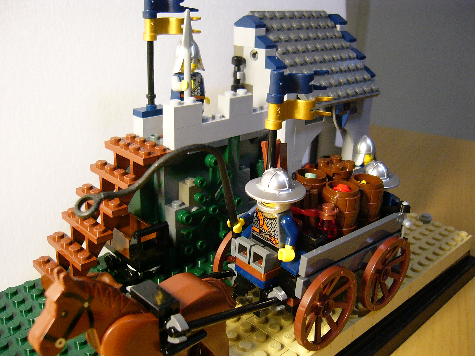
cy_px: 178
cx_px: 238
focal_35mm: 35
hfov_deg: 52.6
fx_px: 480
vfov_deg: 40.7
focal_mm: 5.8
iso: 200
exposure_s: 1/25
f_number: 2.8
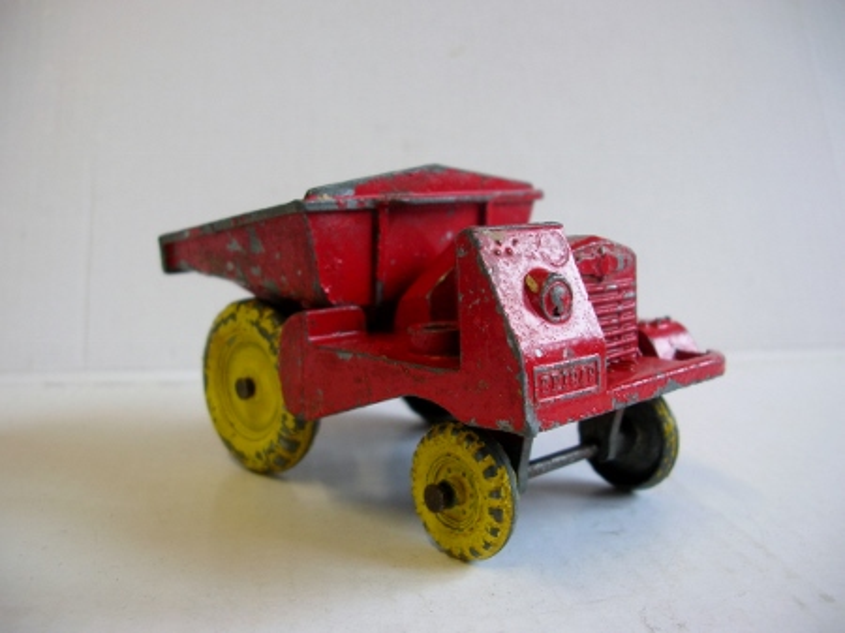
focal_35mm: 35
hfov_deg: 52.7
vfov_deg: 40.7
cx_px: 422
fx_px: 854
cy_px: 316
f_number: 2.8
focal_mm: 5.8
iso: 50
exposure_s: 1/11.7
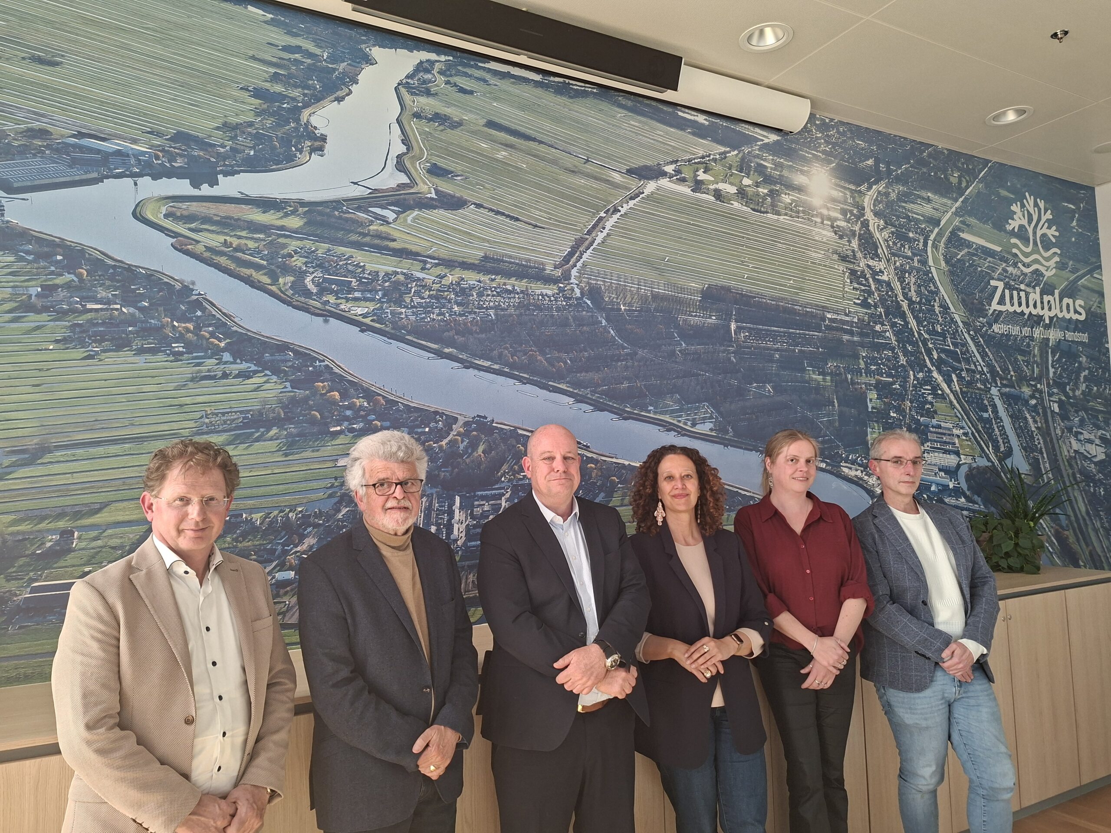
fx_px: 738
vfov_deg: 58.9
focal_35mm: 23
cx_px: 556
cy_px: 416
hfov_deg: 73.9
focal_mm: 5.54
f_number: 1.8
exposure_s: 1/100
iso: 200
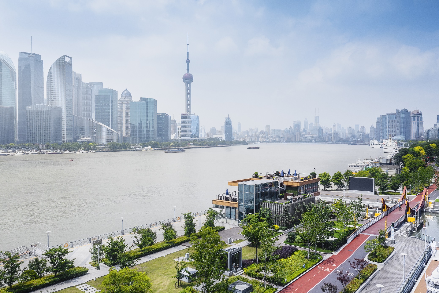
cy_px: 146
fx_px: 341
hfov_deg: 65.5
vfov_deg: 46.4
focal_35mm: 28
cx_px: 220
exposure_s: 1/400
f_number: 7.1
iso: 100
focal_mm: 10.26
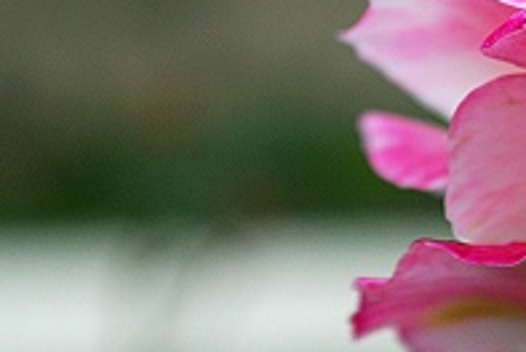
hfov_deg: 6.4
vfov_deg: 4.3
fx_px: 4683
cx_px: 595
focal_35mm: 320
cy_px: -103
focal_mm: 70
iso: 200
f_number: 5
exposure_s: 1/400
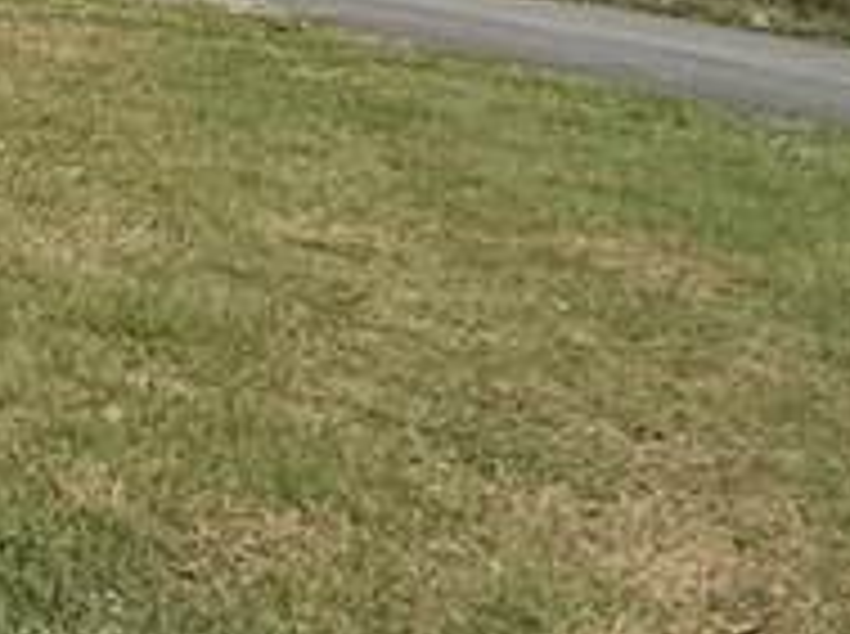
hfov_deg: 14.2
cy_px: -477
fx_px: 2328
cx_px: -1174
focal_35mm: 95
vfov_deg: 13.9
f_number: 2.2
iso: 50
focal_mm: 2.22
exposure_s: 1/1497
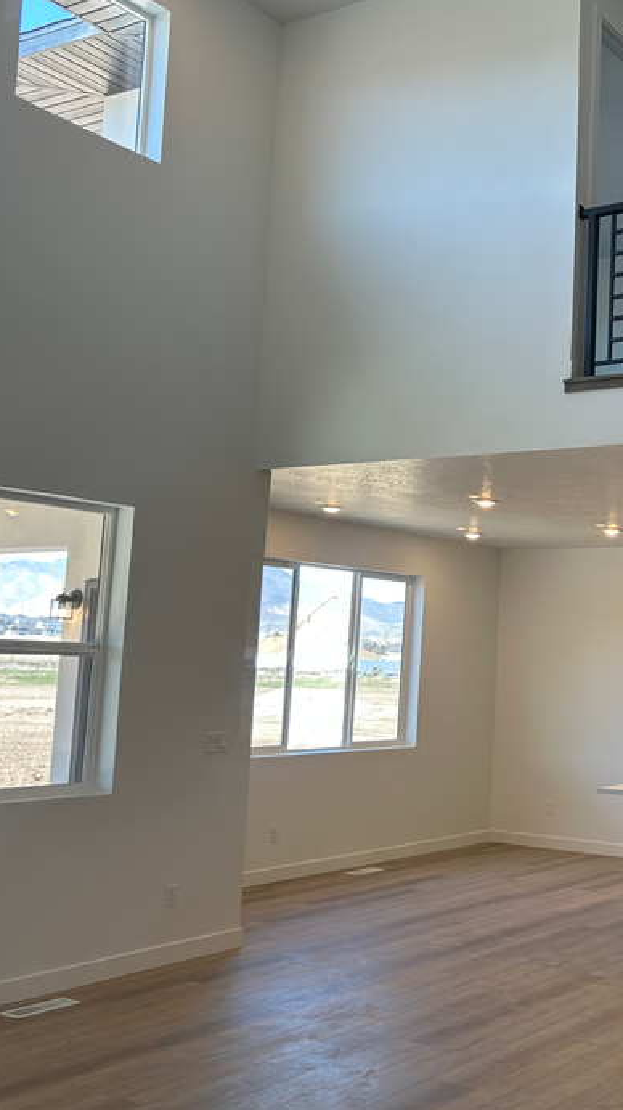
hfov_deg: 27.1
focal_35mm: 42
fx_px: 1235
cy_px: 524
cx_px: 584
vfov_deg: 48.4
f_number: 1.5
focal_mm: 5.7
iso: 32
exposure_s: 1/120
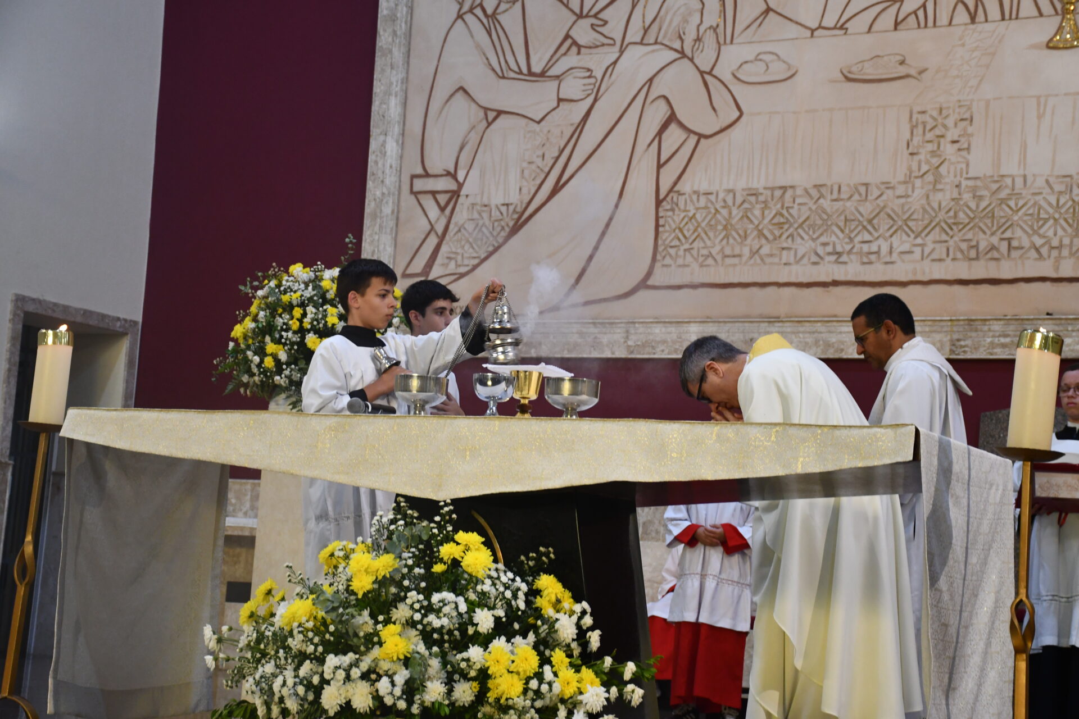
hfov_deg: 30.1
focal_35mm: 67
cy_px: 360
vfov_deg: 20.3
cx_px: 540
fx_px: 2008
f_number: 4.5
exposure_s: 1/125
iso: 1400
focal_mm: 45
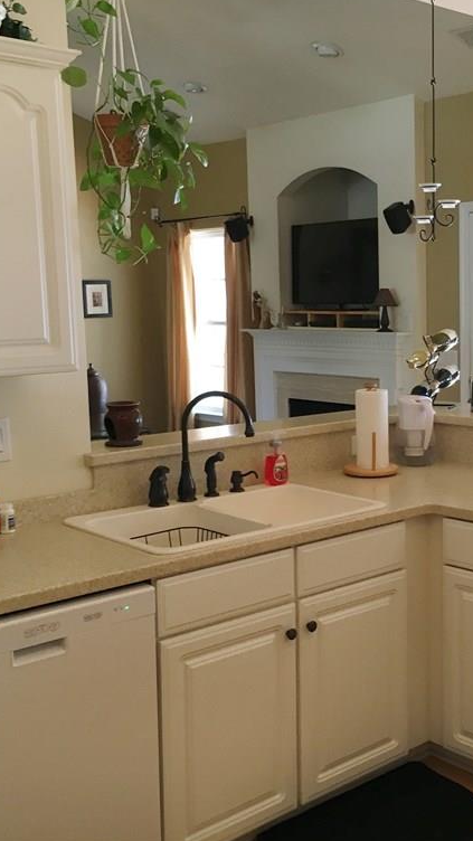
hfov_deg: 27.3
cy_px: 416
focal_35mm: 43
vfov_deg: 47.4
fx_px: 959
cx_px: 362
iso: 64
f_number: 2.2
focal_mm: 4.15
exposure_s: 1/30
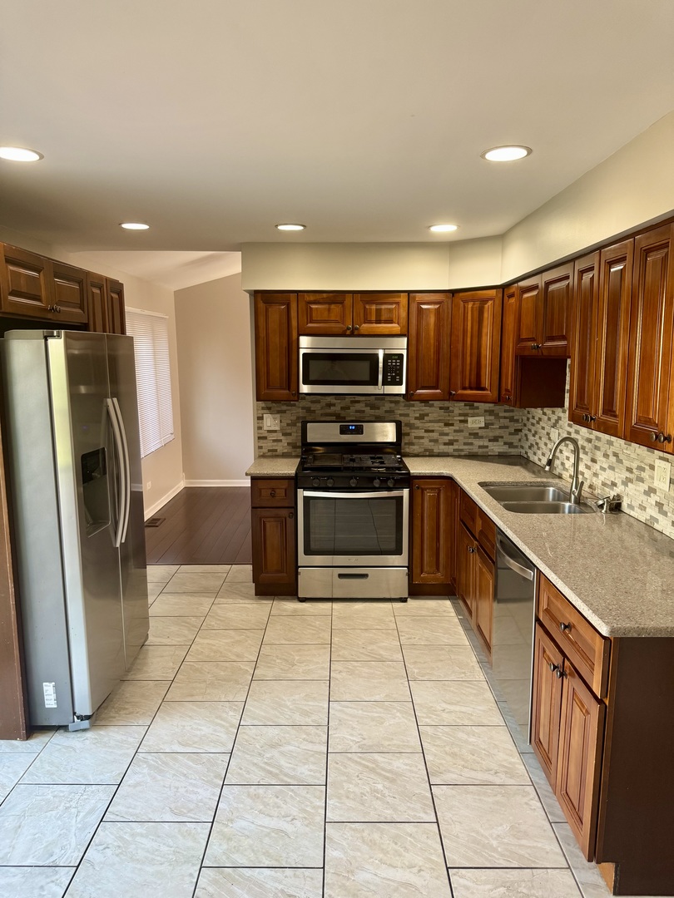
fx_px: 623
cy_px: 449
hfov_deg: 56.8
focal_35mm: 24
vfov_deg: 71.6
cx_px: 337
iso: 160
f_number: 1.78
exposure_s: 1/60
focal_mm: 6.76
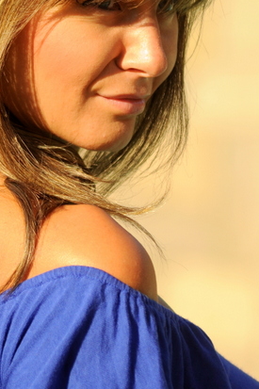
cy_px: 191
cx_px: 92
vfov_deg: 4.7
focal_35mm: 436
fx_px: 4709
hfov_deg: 3.2
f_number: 4.5
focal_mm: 150
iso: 200
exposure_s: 1/1250
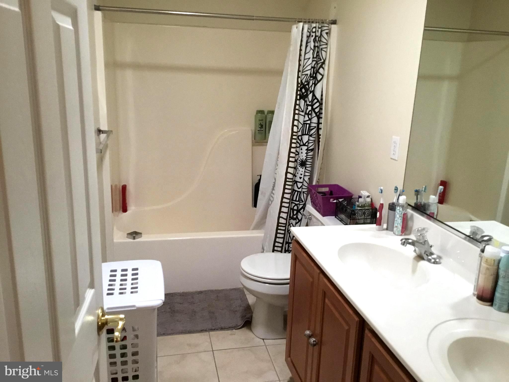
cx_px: 254
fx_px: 456
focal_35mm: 31
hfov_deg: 58.4
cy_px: 191
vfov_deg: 45.4
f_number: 2.4
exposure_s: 1/30
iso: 160
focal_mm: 3.3
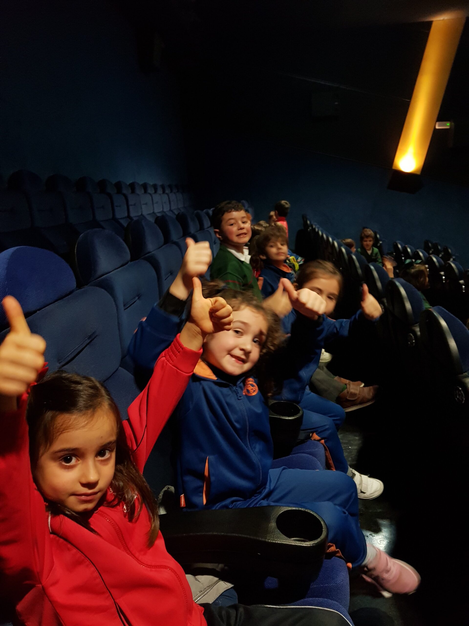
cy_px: 313
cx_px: 234
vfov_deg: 67.3
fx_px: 470
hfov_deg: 53.1
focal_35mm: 26
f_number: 1.7
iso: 250
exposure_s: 1/10
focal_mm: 4.2
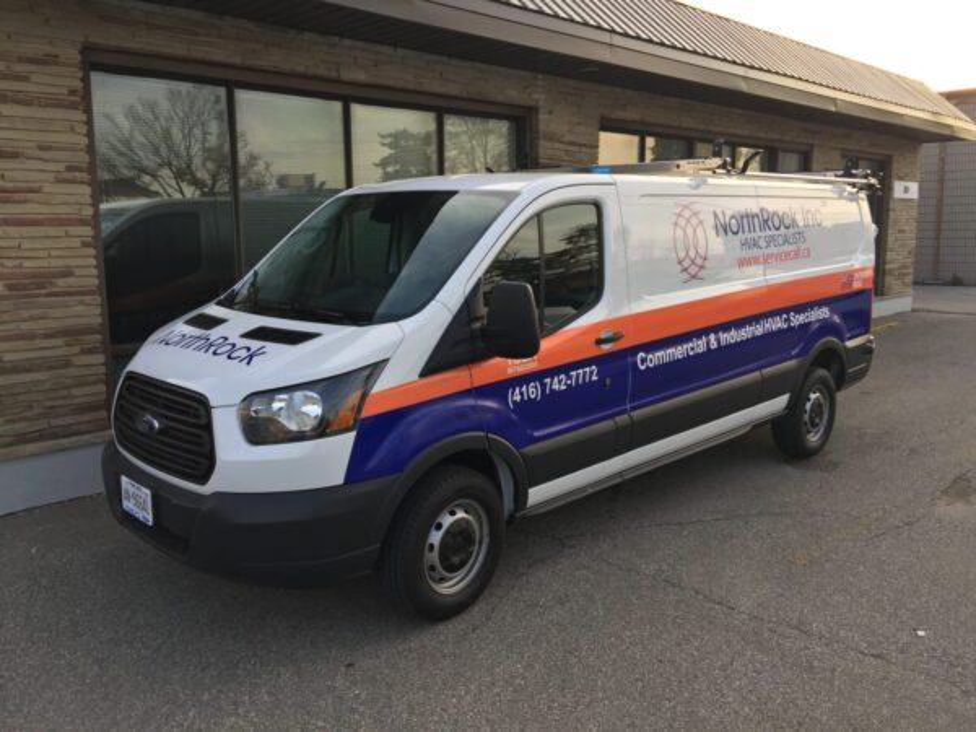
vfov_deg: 48.2
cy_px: 366
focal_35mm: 29
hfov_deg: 61.7
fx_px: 818
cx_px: 488
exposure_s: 1/142
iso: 32
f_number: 2.2
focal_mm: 4.15
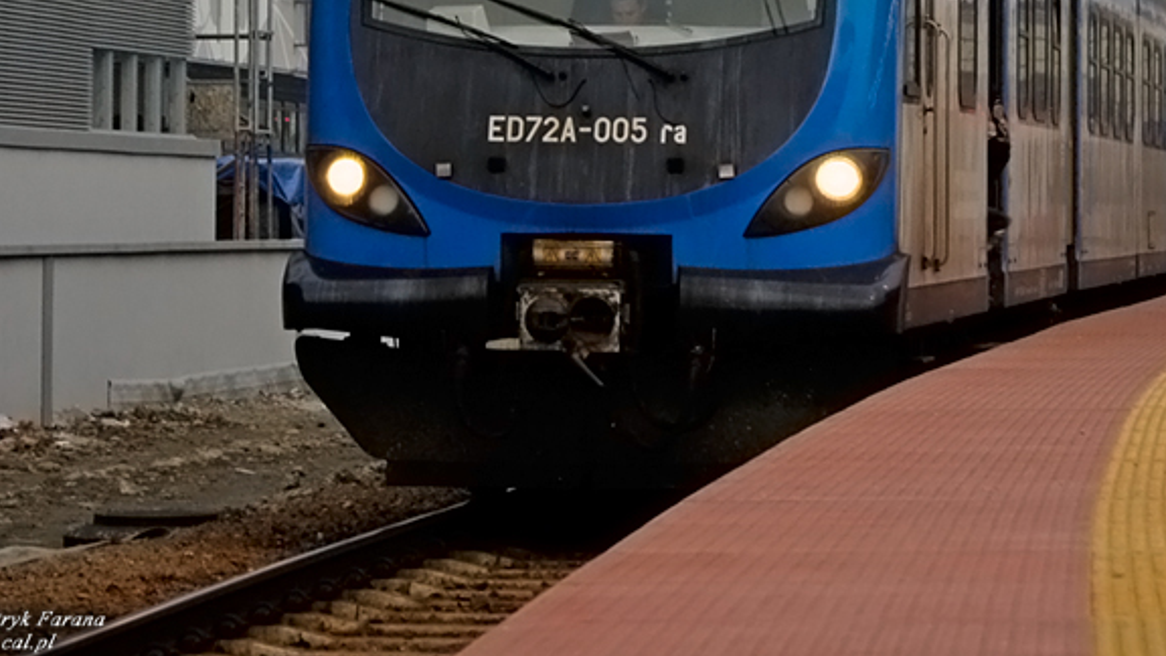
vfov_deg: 6.4
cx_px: 792
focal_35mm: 190
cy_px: 52
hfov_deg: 11.3
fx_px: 5874
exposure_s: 1/60
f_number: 5.6
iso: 200
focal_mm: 55
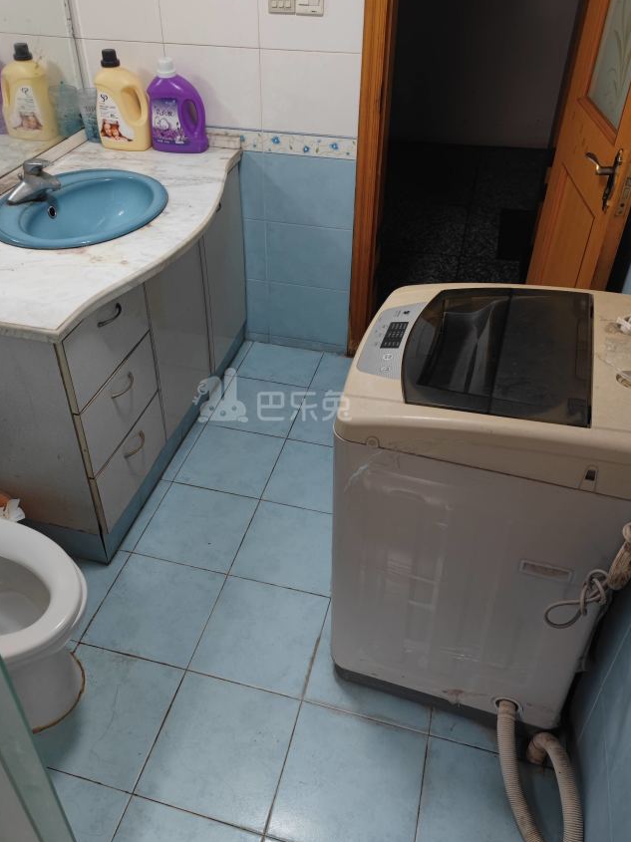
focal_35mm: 48
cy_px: 396
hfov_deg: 30.2
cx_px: 272
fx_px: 1168
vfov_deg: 39.7
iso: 417
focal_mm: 7.59
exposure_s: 1/50
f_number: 1.95
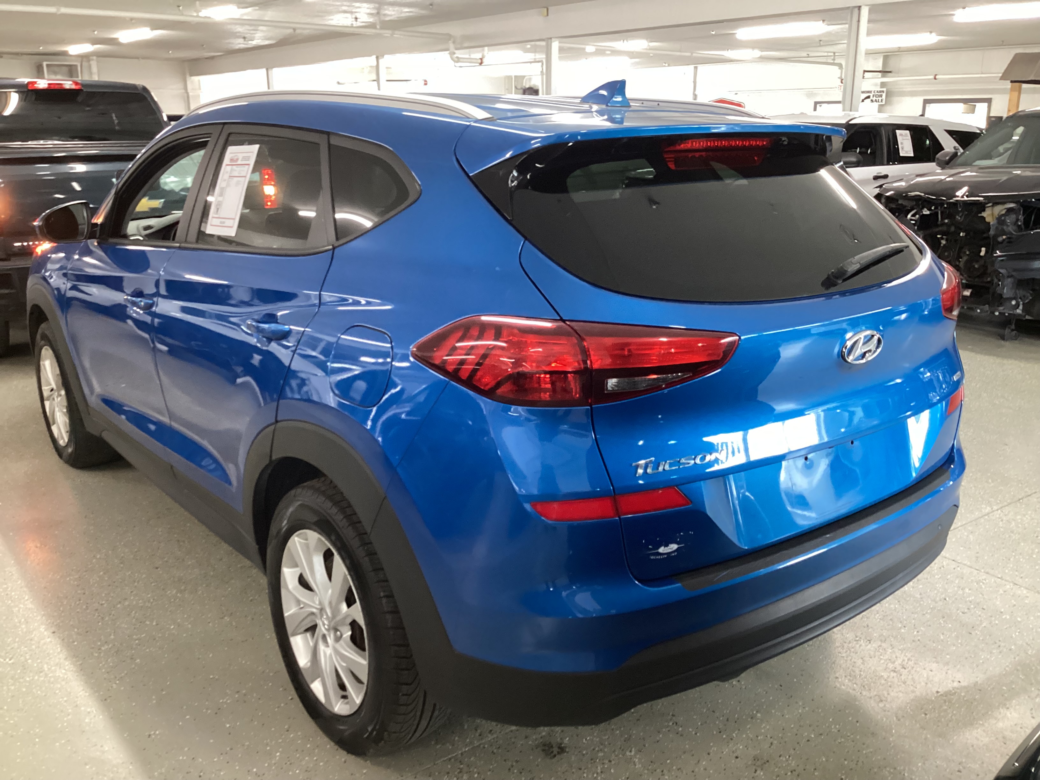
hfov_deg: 58.4
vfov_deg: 45.4
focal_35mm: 31
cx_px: 520
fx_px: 931
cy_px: 390
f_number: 2.4
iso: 320
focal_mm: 3.3
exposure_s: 1/40
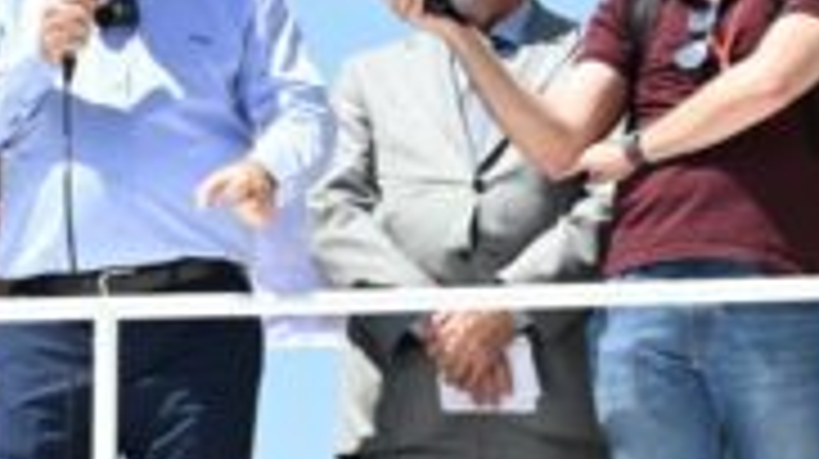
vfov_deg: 4.0
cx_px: 9
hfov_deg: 7.0
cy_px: 184
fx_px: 6628
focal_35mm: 305
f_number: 6.3
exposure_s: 1/320
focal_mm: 69
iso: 100
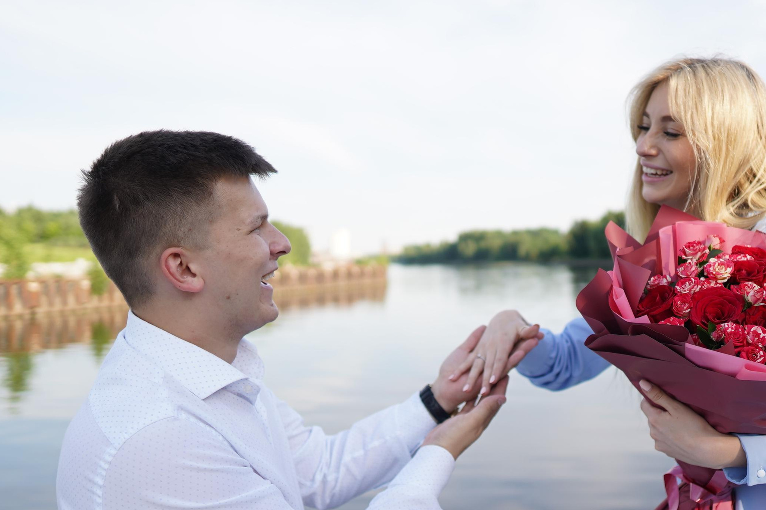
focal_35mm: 35
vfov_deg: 37.8
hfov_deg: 53.4
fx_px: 744
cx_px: 510
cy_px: 275
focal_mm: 16
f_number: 1.4
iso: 100
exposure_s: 1/3200
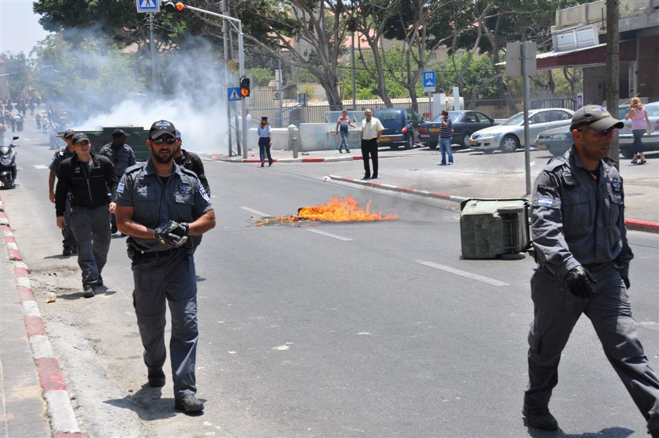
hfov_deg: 33.4
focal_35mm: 60
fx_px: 1097
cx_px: 330
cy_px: 219
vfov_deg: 22.6
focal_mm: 40
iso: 200
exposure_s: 1/400
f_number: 10
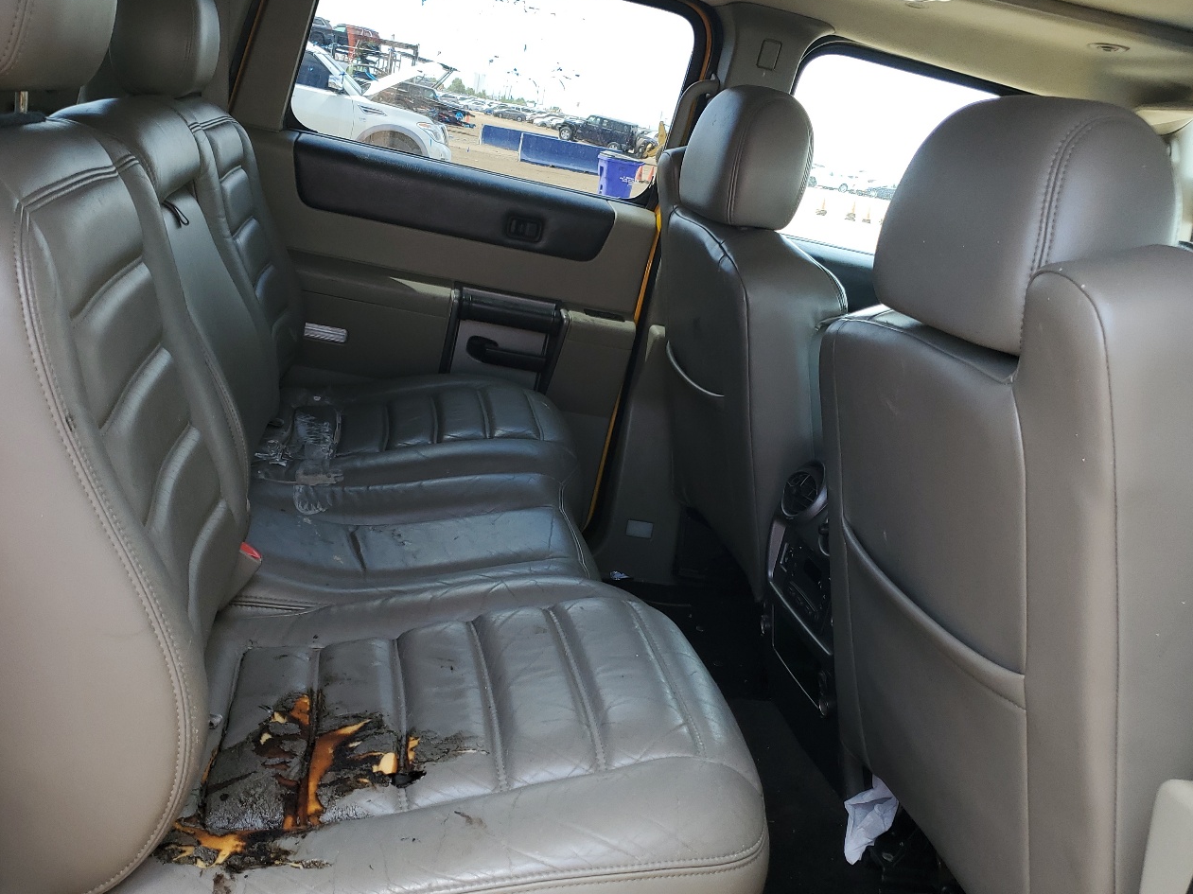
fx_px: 1137
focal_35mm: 33
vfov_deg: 42.9
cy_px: 447
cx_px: 526
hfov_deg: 55.2
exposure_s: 1/244
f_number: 1.5
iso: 50
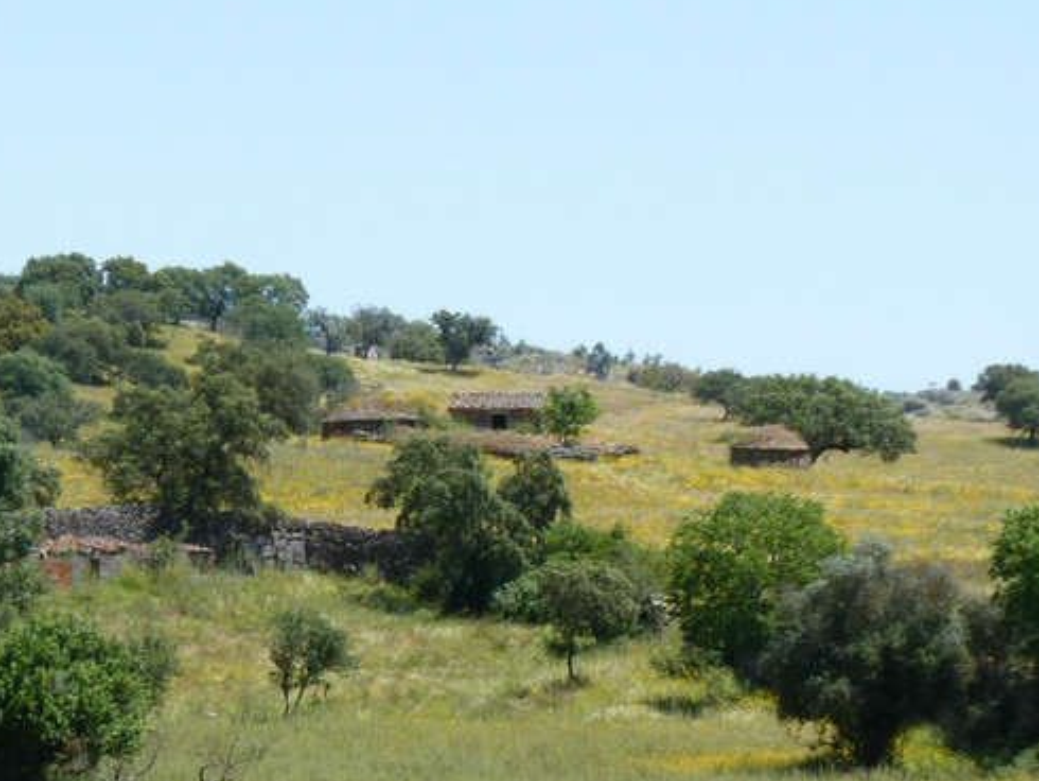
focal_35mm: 256
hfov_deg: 7.7
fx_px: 7688
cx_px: -182
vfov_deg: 5.8
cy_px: 951
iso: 80
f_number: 5
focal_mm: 17.4
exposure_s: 1/320
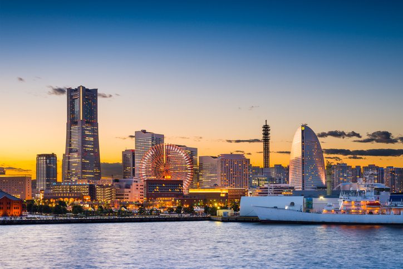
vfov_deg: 27.0
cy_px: 134
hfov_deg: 39.6
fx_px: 560
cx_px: 202
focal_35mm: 50
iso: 100
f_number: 8
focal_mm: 50
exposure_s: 8
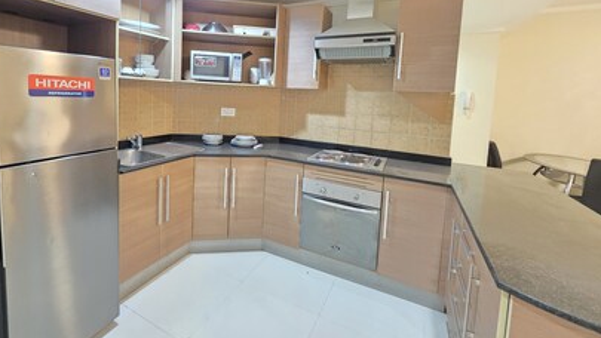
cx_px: 268
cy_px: 121
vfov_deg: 65.8
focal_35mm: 16
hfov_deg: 99.0
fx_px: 255
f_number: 1.9
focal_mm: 2.2
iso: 1000
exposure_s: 1/50
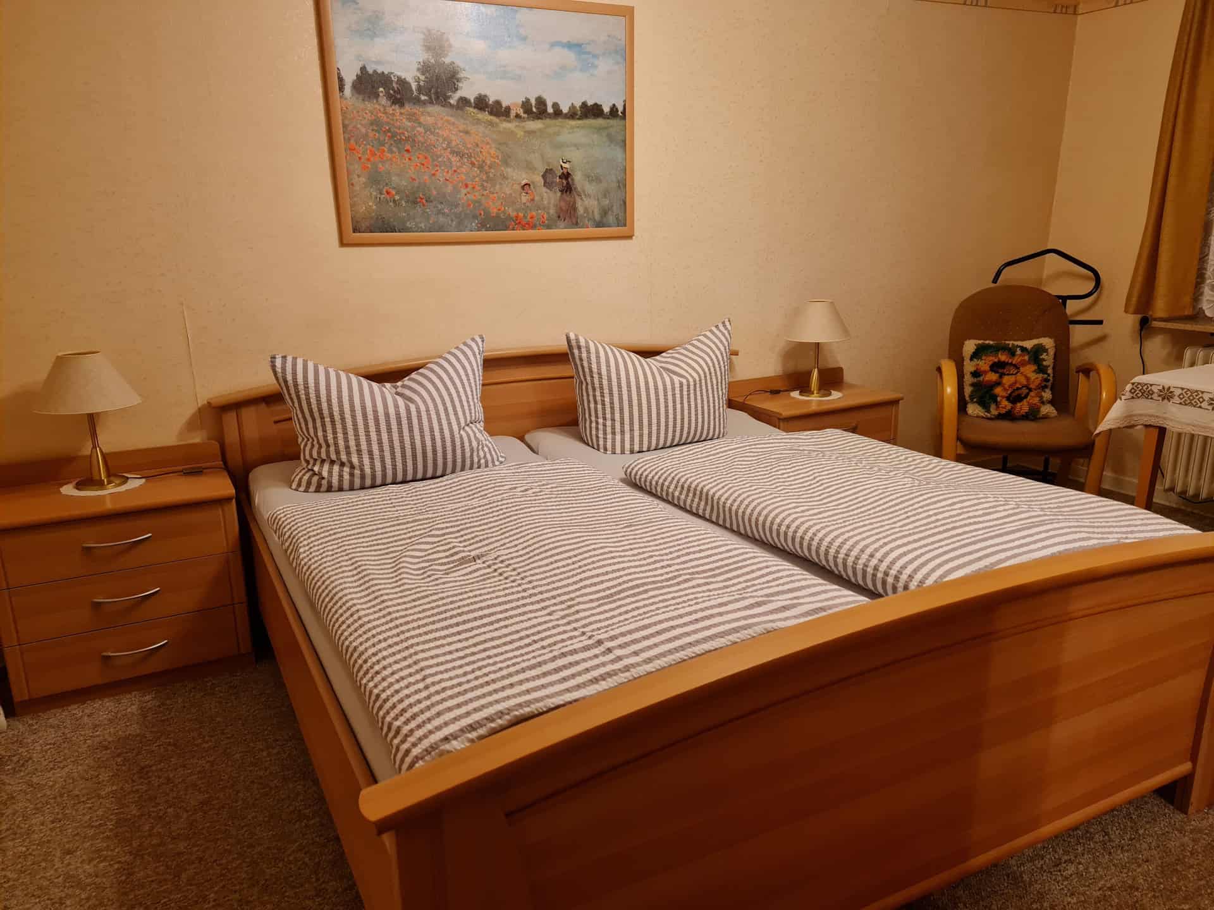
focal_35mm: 26
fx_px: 912
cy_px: 455
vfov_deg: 53.1
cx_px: 607
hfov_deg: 67.3
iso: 500
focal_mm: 5.4
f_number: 1.8
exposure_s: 1/50
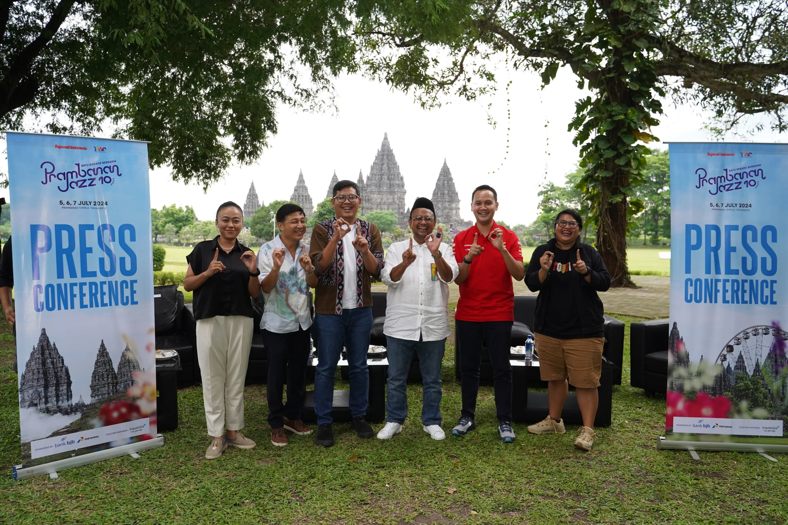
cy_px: 262
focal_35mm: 28
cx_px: 394
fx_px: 613
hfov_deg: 65.5
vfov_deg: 46.4
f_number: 4.5
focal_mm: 28
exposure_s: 1/125
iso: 400
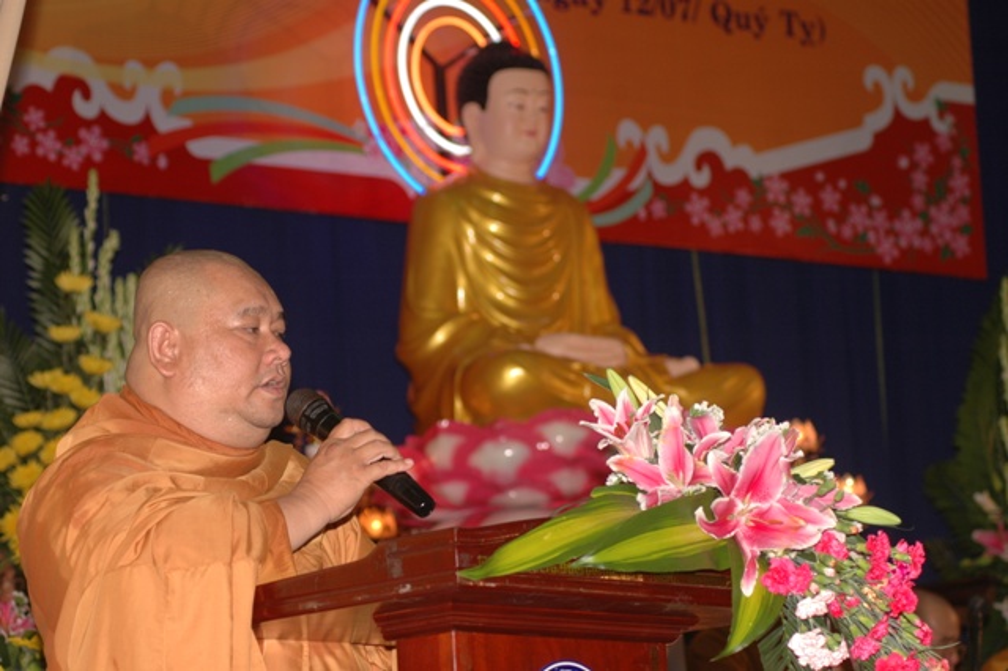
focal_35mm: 135
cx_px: 504
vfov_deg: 10.1
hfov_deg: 15.2
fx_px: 3778
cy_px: 336
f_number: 4.5
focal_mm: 90
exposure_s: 1/60
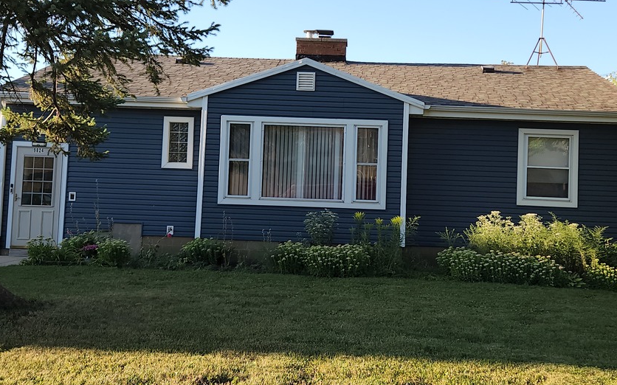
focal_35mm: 42
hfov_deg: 47.2
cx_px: 314
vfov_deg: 30.5
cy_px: 167
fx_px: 706
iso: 20
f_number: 1.8
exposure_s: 1/342
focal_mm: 5.4
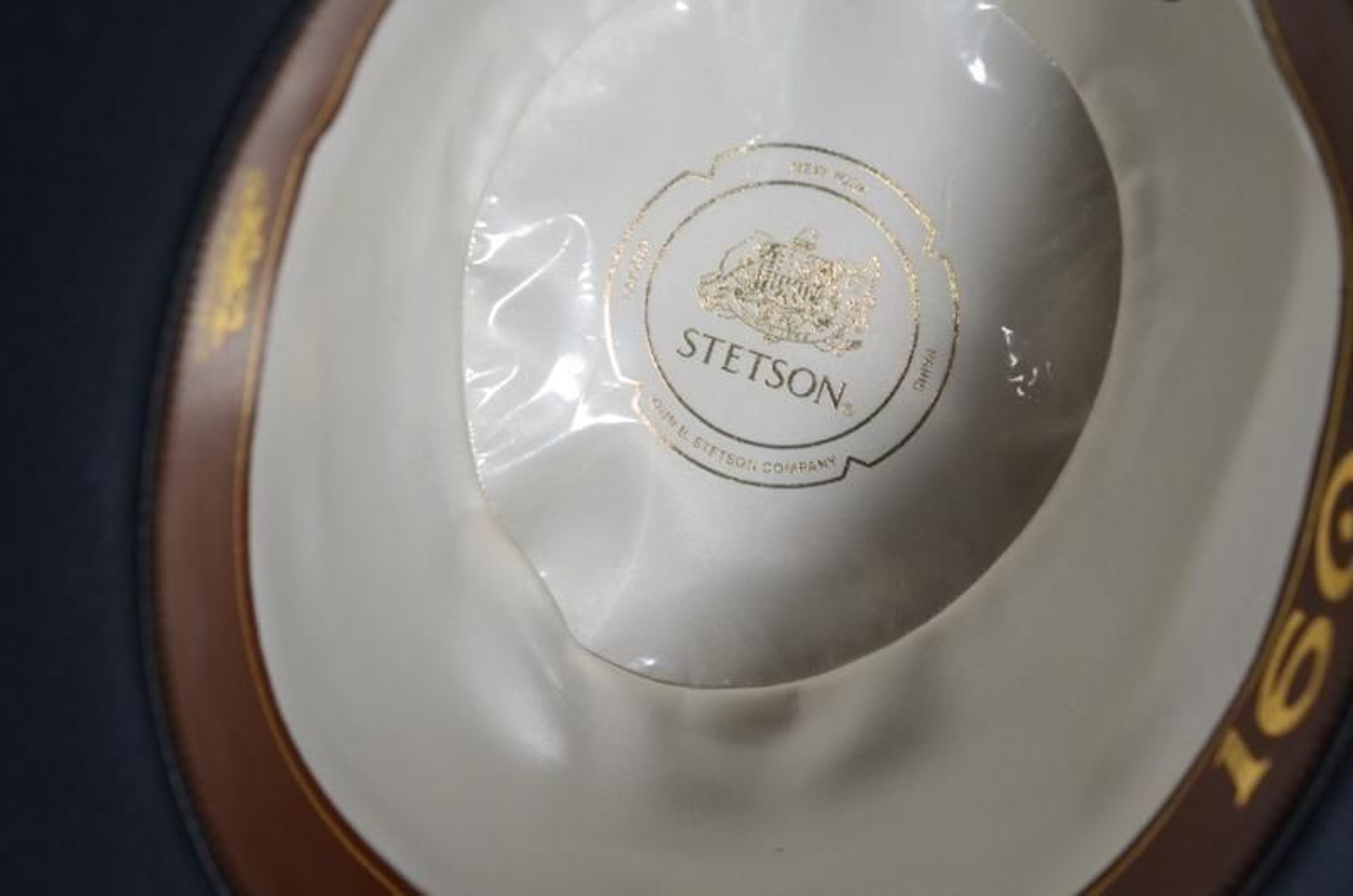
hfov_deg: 33.5
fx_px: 2250
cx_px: 676
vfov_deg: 22.5
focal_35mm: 60
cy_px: 448
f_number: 8
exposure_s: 1/60
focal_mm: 40
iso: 800
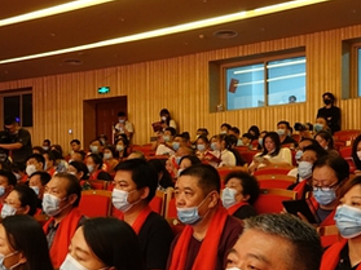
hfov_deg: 33.1
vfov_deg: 24.9
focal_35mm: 58
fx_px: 605
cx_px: 144
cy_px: 210
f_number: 2.5
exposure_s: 1/25
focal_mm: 8.82
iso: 800
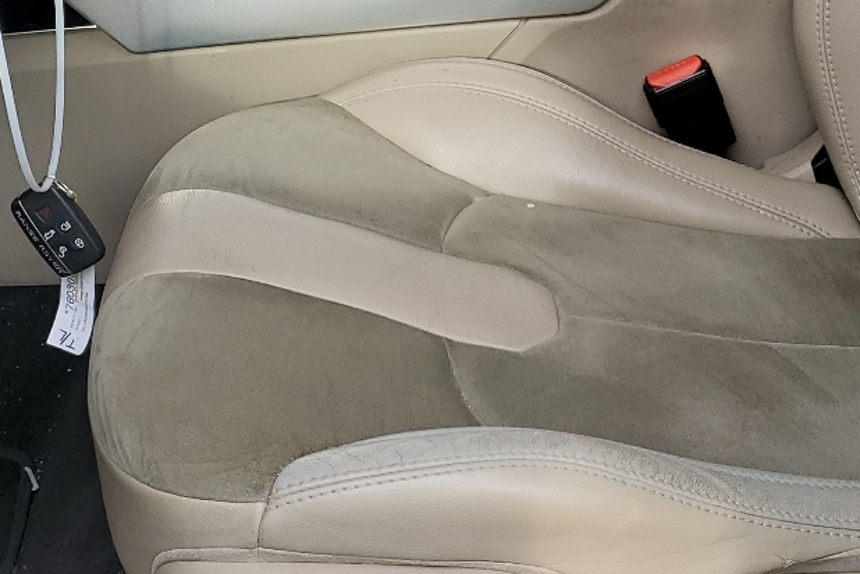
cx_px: 447
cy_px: 18
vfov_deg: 19.0
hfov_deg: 28.8
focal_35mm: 70
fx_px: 1672
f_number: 1.5
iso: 50
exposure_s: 1/400
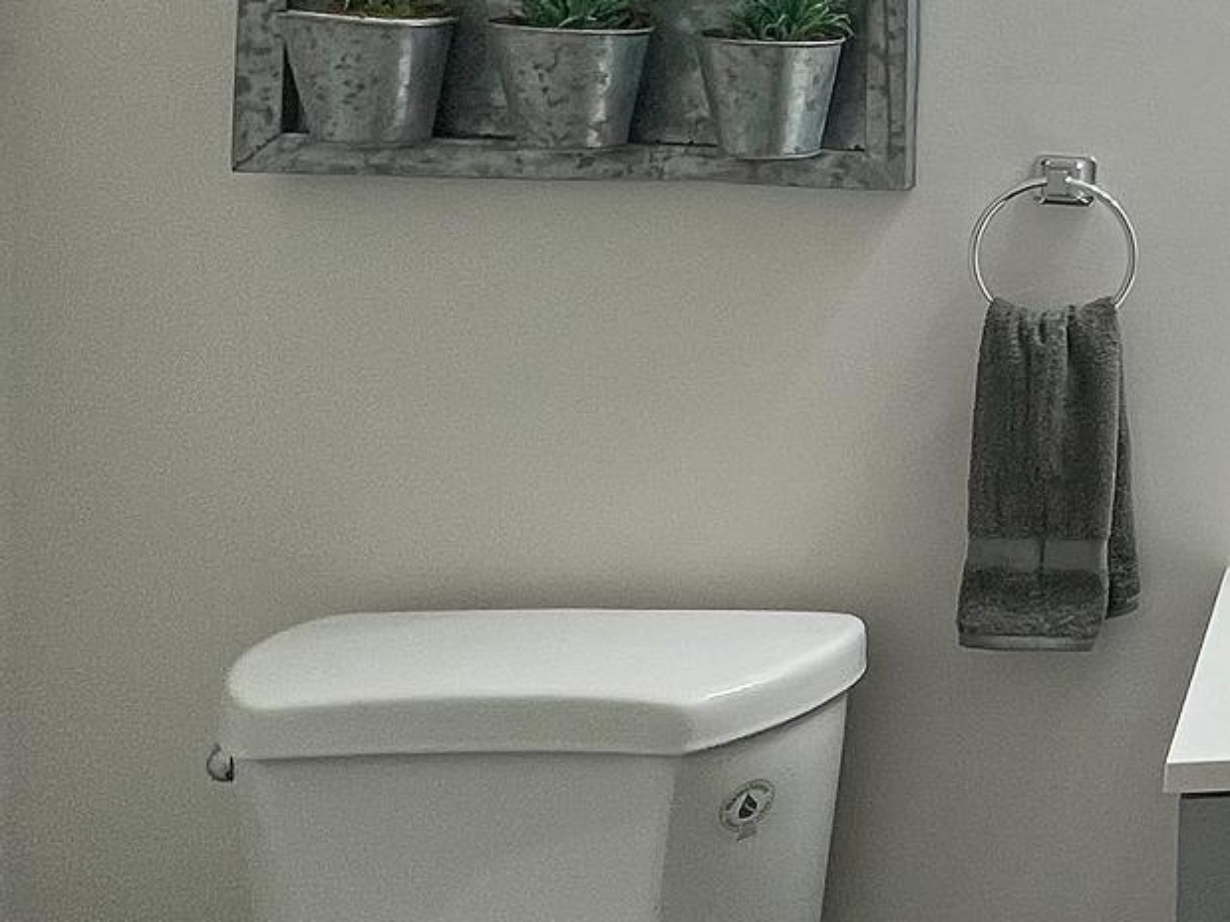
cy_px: 175
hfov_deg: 29.6
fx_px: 1528
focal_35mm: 43
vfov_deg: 32.6
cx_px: 1778
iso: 50
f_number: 1.8
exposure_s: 1/120
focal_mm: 1.6
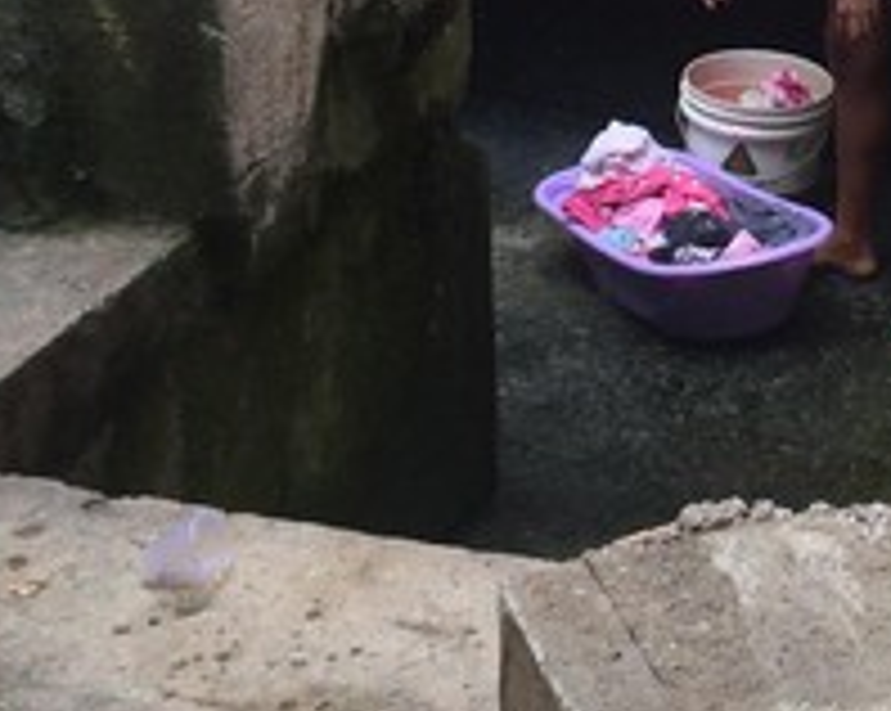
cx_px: 922
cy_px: -135
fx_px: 2713
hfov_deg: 18.1
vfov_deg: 14.5
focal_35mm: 103
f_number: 2.2
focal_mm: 4.15
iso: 32
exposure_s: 1/304
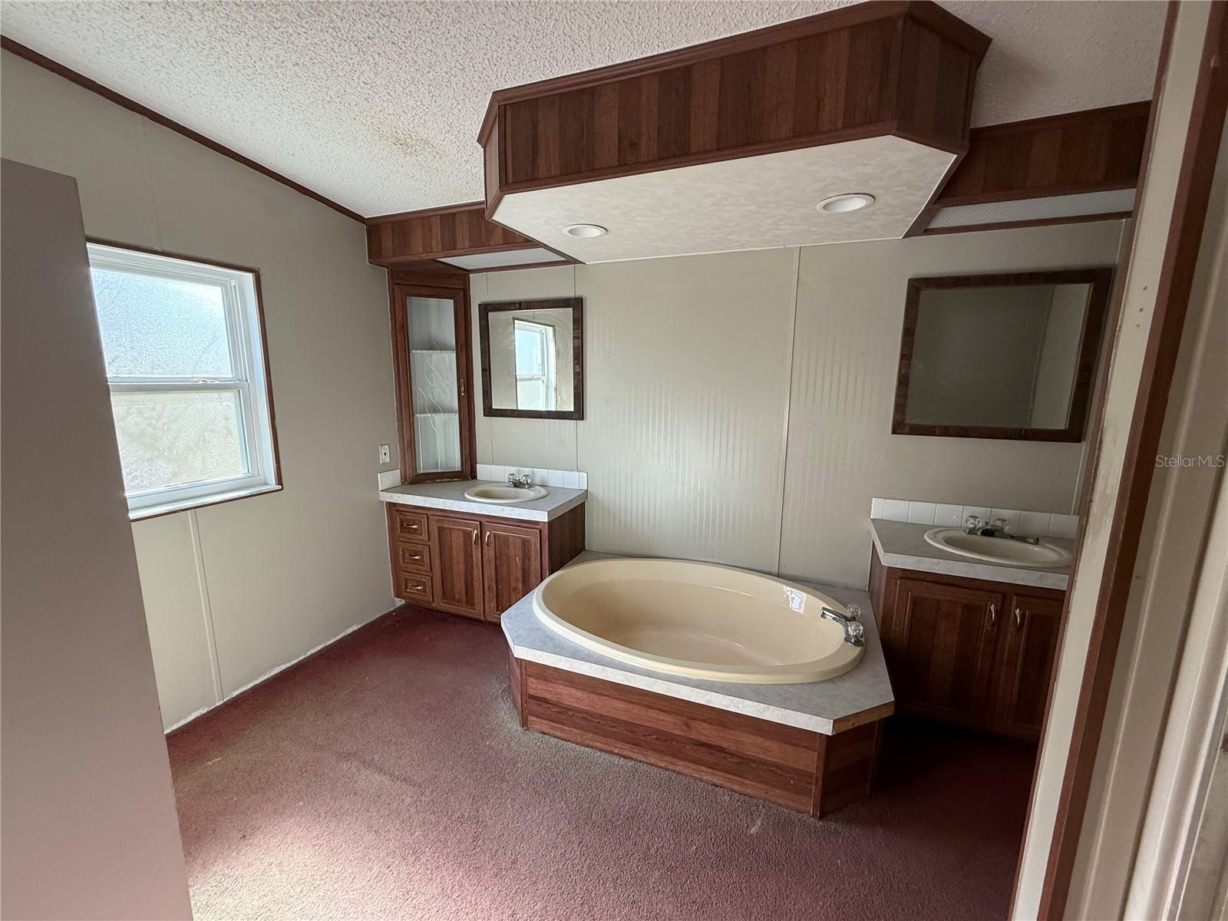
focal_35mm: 14
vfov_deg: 85.7
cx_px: 614
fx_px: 497
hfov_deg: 102.1
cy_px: 460
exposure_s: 1/99
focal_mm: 2.22
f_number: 2.2
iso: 200
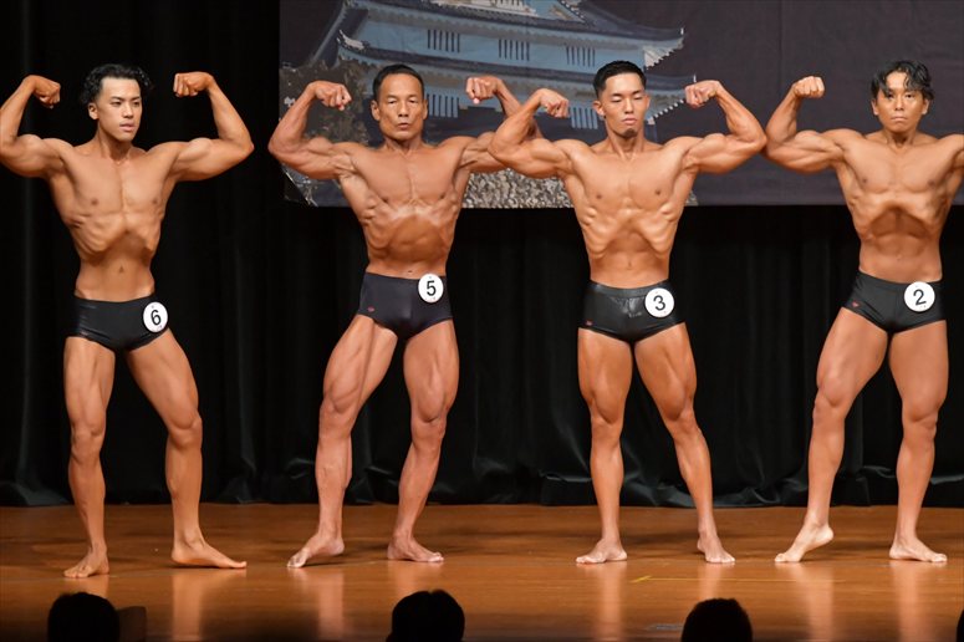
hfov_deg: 7.6
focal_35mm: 270
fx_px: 7227
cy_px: 321
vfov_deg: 5.1
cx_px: 482
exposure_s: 1/400
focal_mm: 180
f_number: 5.6
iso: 6400
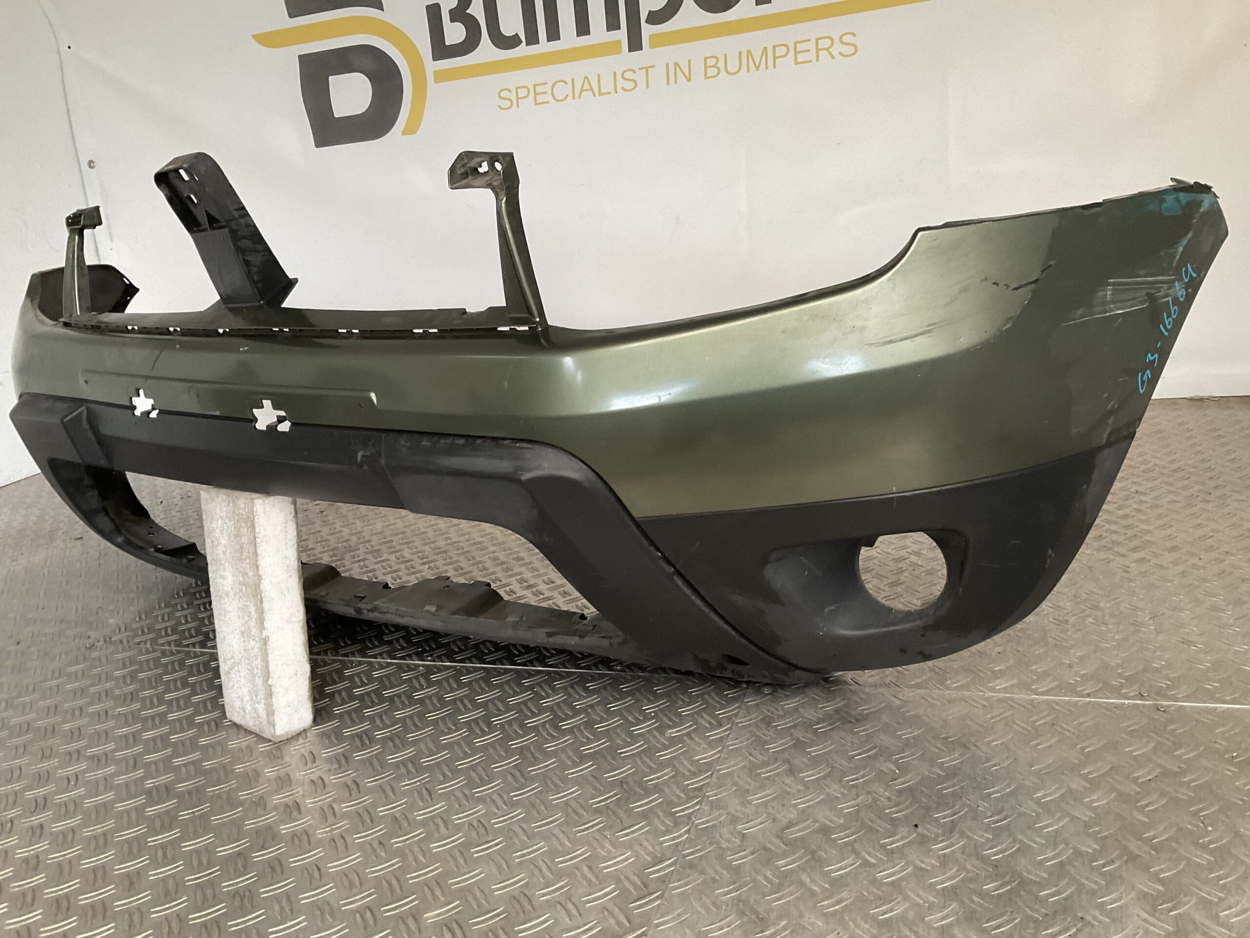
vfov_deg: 48.2
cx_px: 625
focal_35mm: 29
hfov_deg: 61.7
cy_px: 469
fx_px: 1047
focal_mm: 3
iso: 100
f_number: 1.8
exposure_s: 1/50
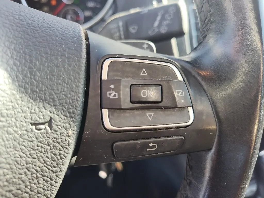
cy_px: 99
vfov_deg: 58.9
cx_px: 132
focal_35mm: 23
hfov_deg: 73.9
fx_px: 175
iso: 100
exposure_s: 1/121
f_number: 1.8
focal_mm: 5.56
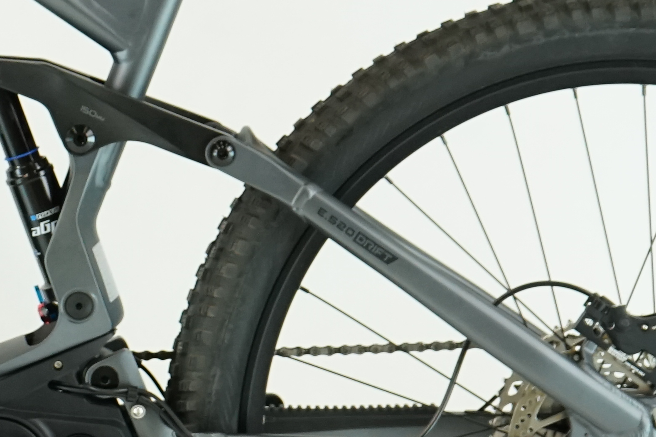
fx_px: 4155
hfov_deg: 8.9
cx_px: -134
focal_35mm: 228
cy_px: 127
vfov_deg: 6.0
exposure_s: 1/200
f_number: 5.6
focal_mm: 60
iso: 1600
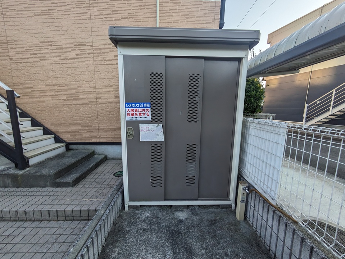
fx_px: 140
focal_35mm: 14
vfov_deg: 85.7
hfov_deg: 102.0
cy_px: 130
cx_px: 172
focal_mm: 1.83
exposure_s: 1/465
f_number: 2.2
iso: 45
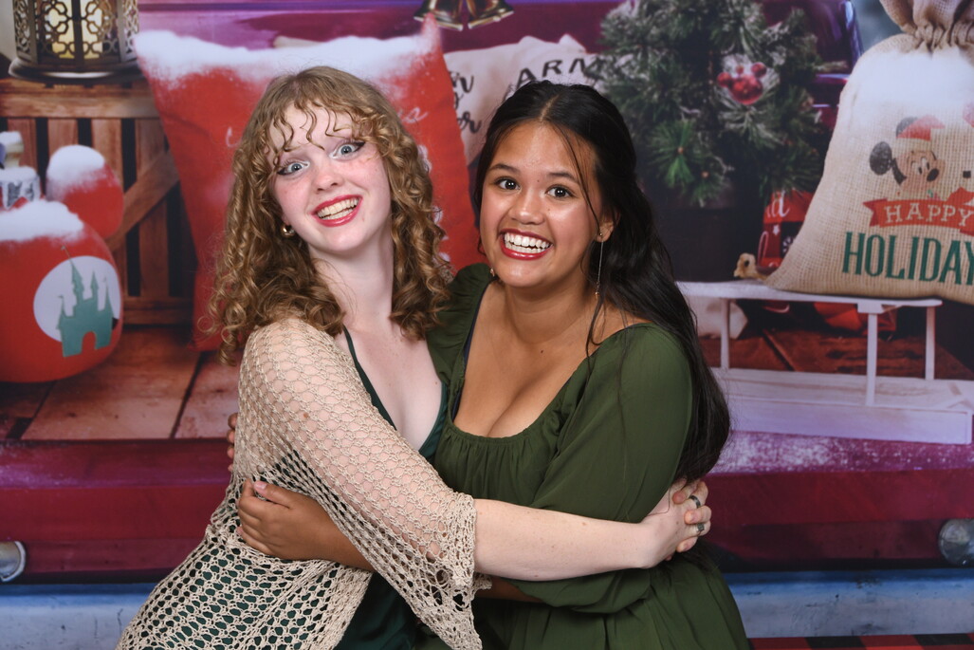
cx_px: 487
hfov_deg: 24.8
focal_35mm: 82
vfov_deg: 16.7
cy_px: 325
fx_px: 2219
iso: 640
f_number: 6.3
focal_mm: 55
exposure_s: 1/125
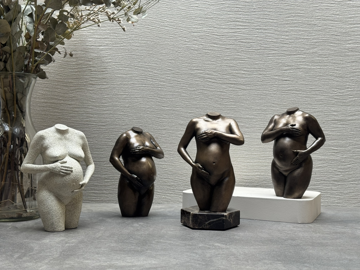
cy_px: 135
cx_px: 180
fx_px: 499
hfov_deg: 39.7
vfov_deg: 30.3
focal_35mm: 48
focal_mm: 6.76
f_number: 1.78
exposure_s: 1/100
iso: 80
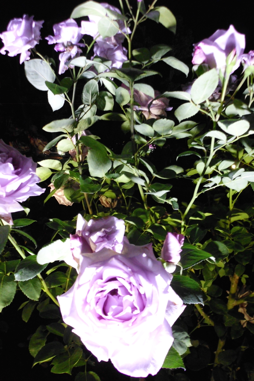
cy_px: 190
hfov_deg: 46.4
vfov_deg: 65.5
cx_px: 127
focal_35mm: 28
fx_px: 297
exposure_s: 1/10
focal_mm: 5
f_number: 3.3
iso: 400
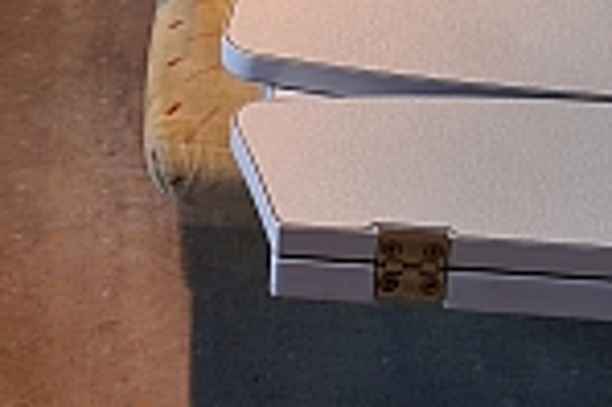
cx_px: -140
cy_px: -600
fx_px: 2462
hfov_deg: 13.7
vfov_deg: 8.5
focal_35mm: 145
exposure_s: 1/50
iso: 125
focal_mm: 5.4
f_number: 1.8
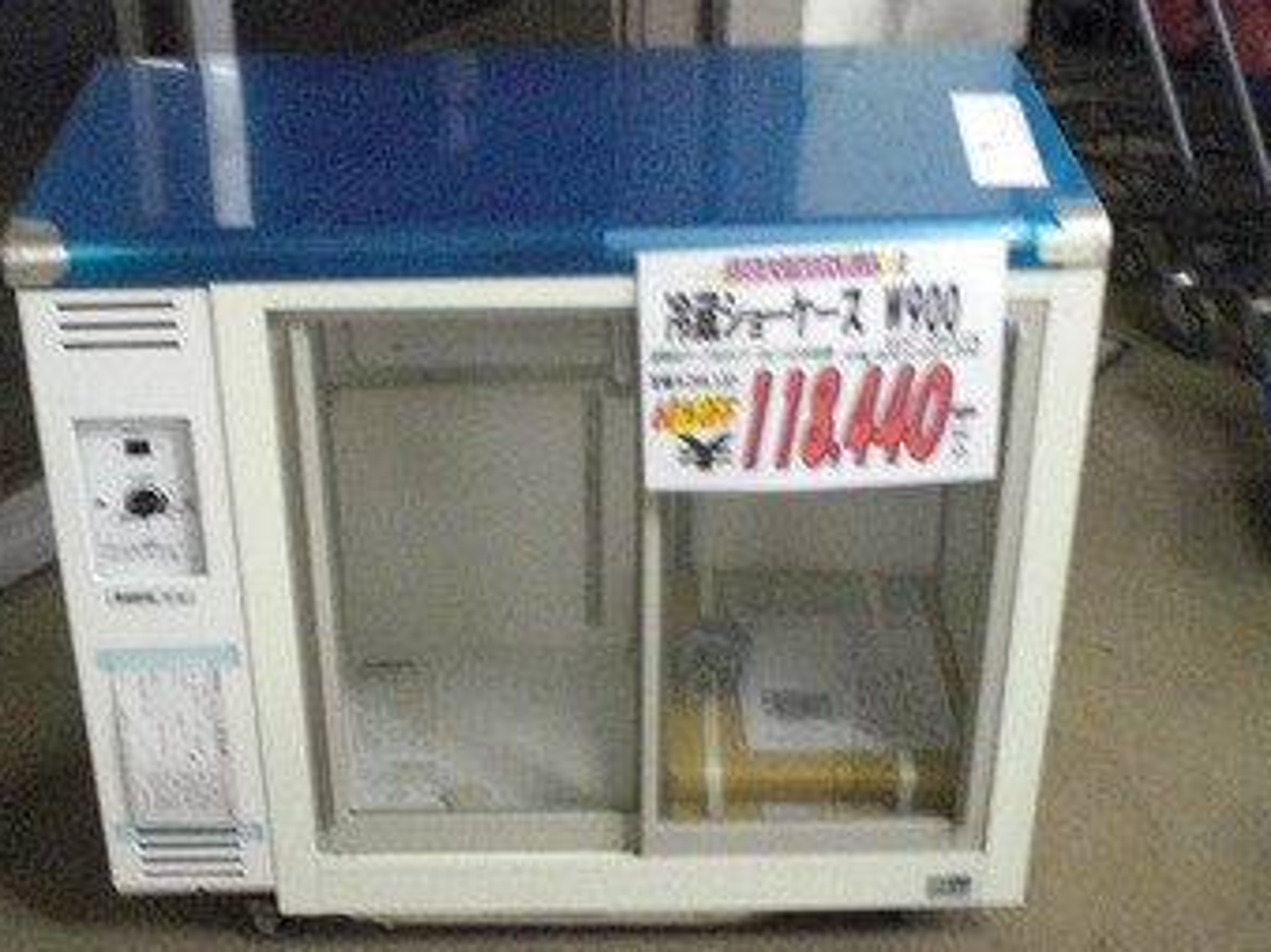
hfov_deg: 34.3
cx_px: 555
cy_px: 549
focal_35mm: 56
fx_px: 2055
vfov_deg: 26.1
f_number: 3.1
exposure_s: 1/20
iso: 800
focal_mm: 6.3
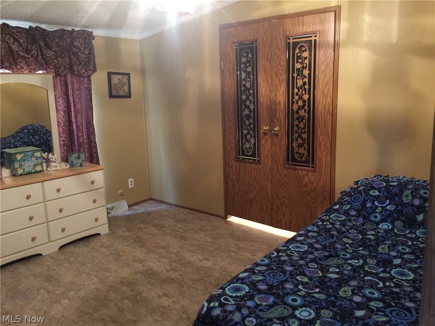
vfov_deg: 48.2
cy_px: 163
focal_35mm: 29
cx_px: 218
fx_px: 364
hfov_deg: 61.7
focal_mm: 4.15
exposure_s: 1/4
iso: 80
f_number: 2.2
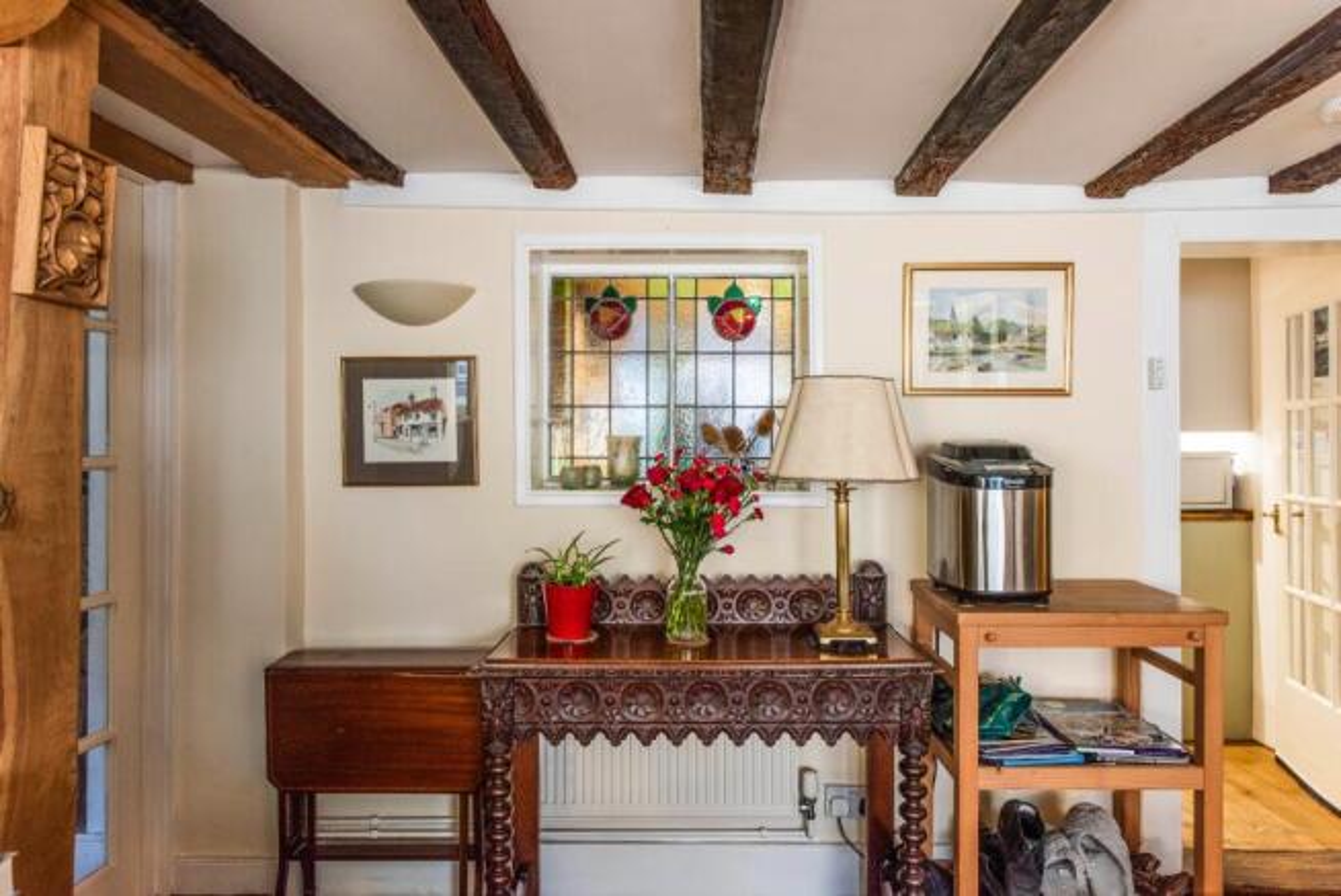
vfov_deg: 53.2
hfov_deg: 73.7
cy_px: 448
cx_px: 670
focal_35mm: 24
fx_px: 895
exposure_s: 1/20
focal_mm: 24
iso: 400
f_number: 9
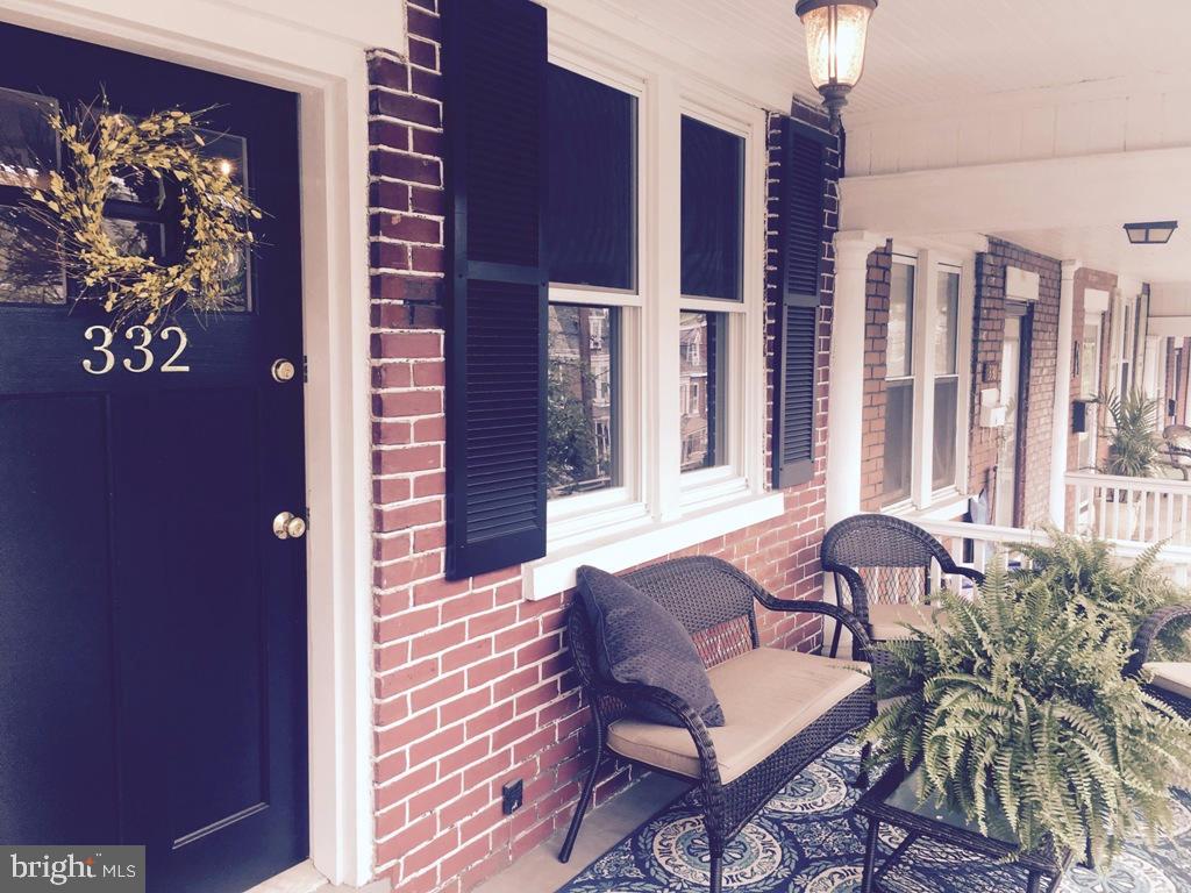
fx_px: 998
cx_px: 596
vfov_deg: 48.2
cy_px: 446
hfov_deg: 61.7
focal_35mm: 29
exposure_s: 1/120
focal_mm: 4.15
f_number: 2.2
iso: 25
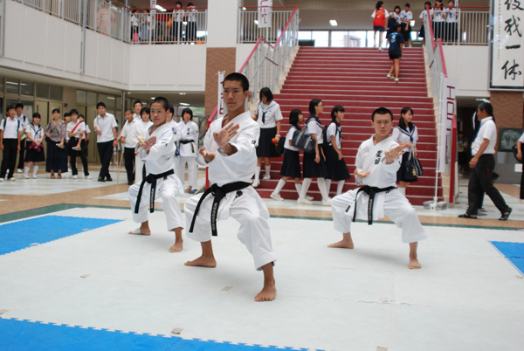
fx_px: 612
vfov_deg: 32.0
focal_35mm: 42
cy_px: 176
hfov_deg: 46.3
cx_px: 262
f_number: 4
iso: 800
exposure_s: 1/500
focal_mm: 28
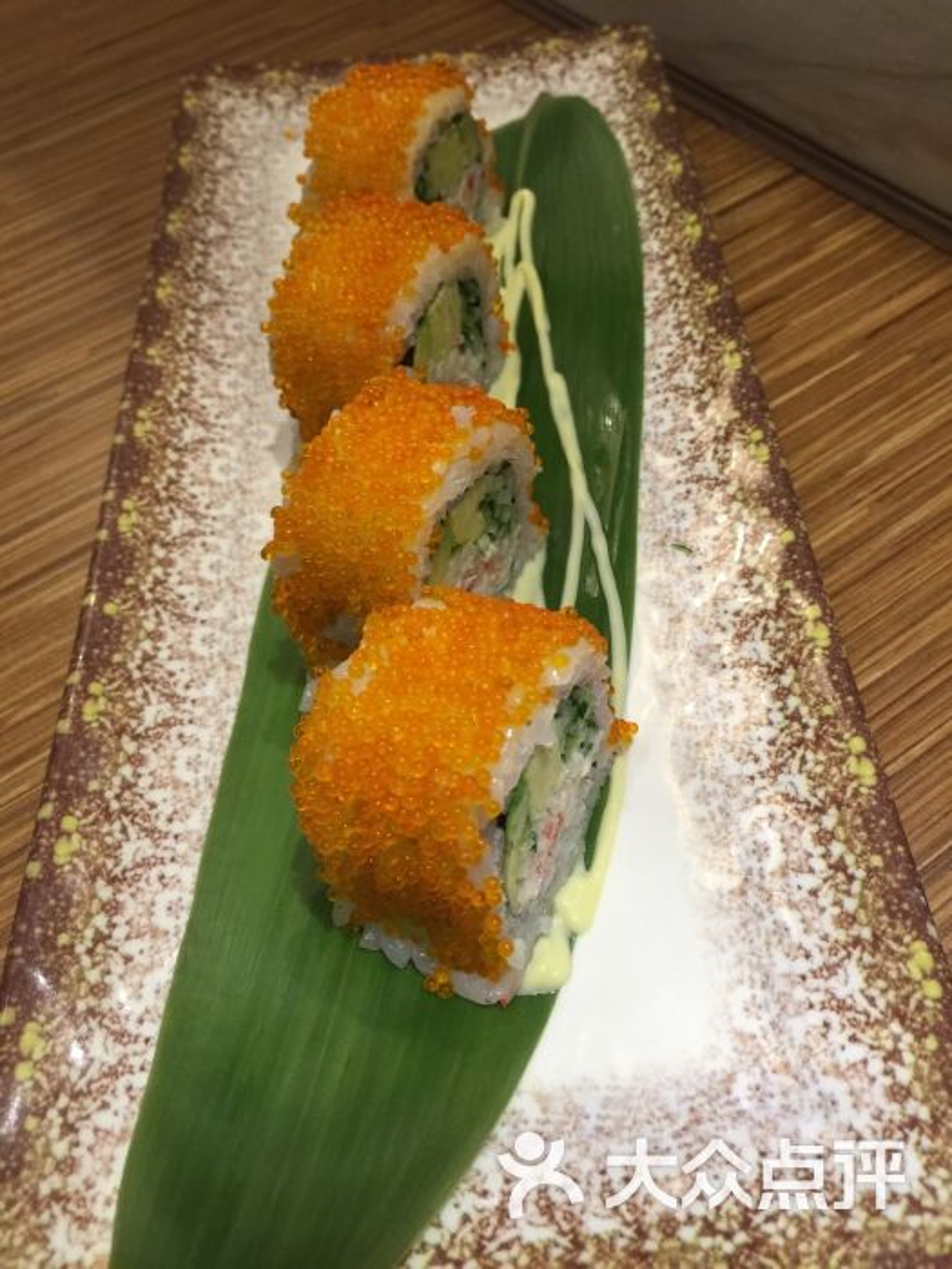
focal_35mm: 29
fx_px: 1063
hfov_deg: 48.2
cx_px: 476
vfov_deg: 61.7
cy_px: 634
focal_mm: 4.15
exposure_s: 1/33
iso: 80
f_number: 2.2
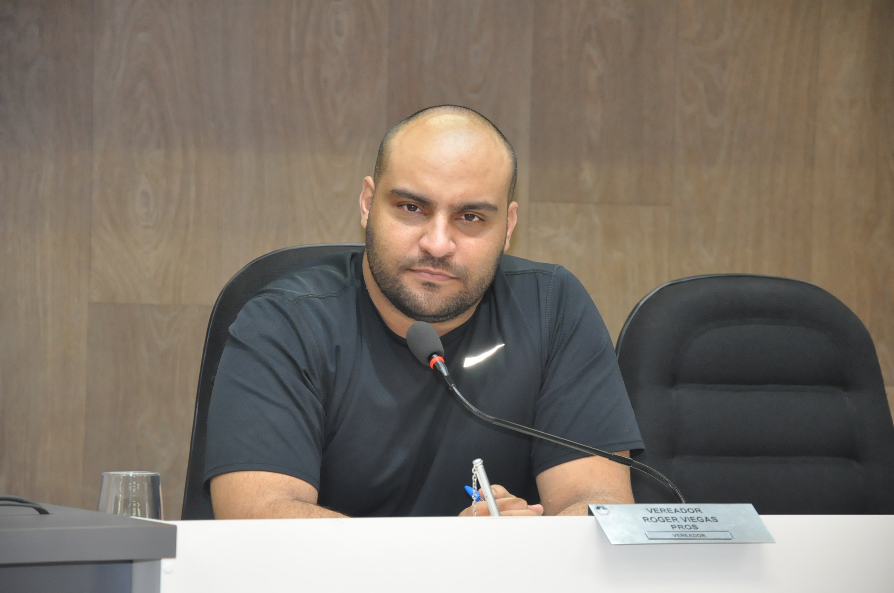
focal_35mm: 158
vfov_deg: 8.7
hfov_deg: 13.1
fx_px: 3906
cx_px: 447
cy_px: 296
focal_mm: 105
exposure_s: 1/60
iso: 2000
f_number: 5.6
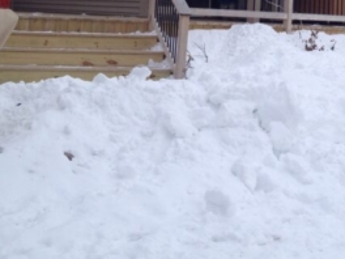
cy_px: -38
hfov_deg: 22.3
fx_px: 847
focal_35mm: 85
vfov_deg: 16.7
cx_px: 324
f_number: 2.4
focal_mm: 4.28
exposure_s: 1/1126
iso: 50
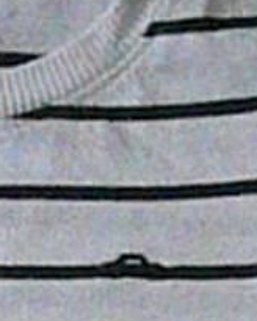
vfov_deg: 7.2
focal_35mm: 248
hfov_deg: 6.2
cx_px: 24
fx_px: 2358
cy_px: 810
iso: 3200
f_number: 3.2
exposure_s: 1/800
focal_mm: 6.4
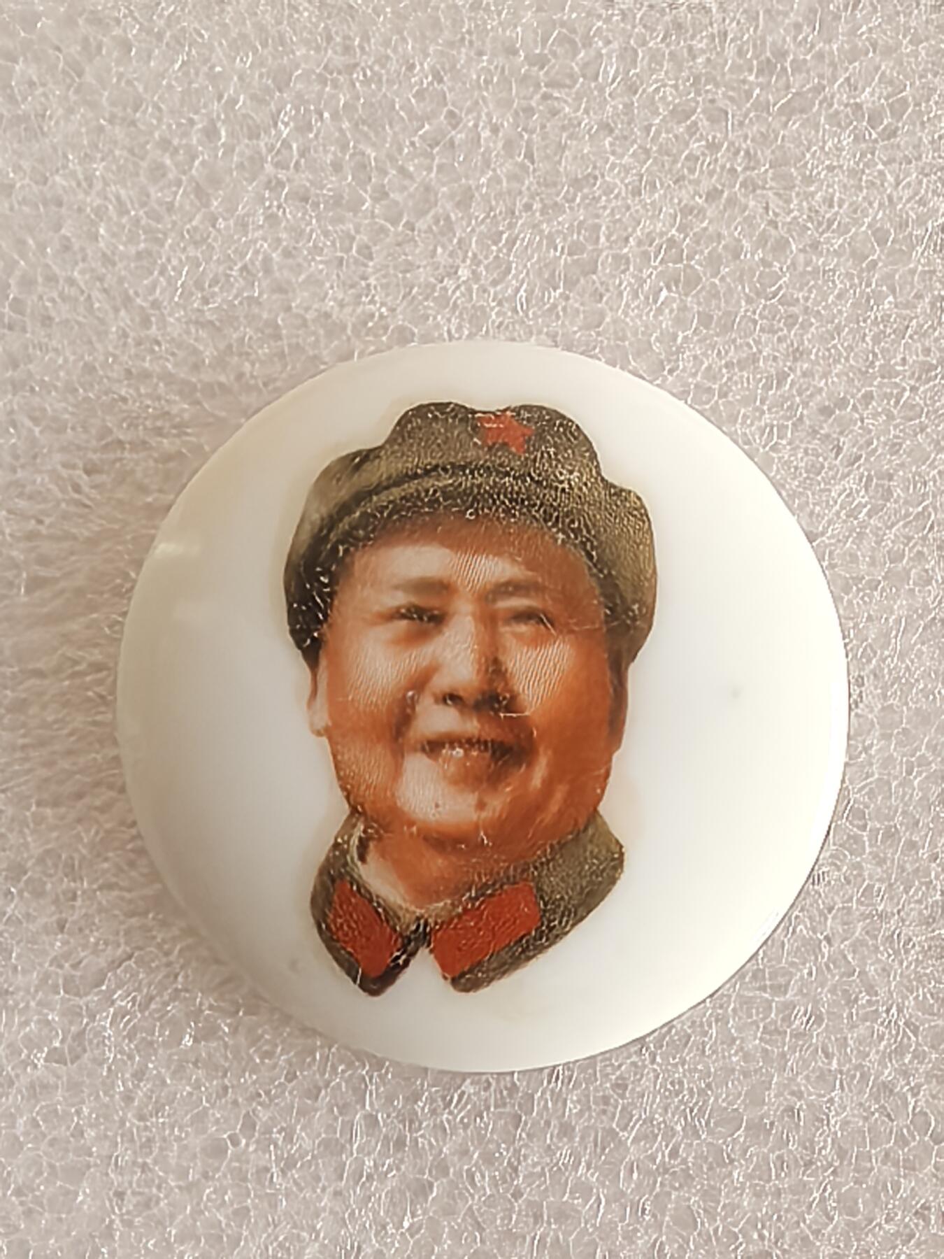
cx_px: 472
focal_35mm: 68
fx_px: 2473
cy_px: 630
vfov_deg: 28.6
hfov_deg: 21.6
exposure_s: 1/50
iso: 320
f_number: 2.2
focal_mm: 1.95
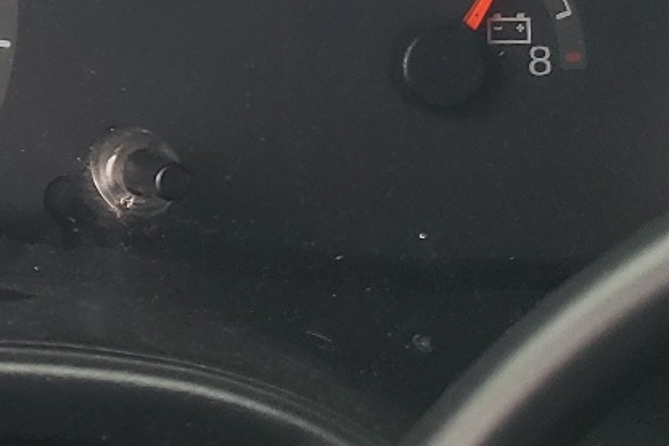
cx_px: -304
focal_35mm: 104
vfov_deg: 12.9
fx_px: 1932
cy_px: -60
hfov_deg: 17.8
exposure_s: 1/100
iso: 78
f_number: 1.5
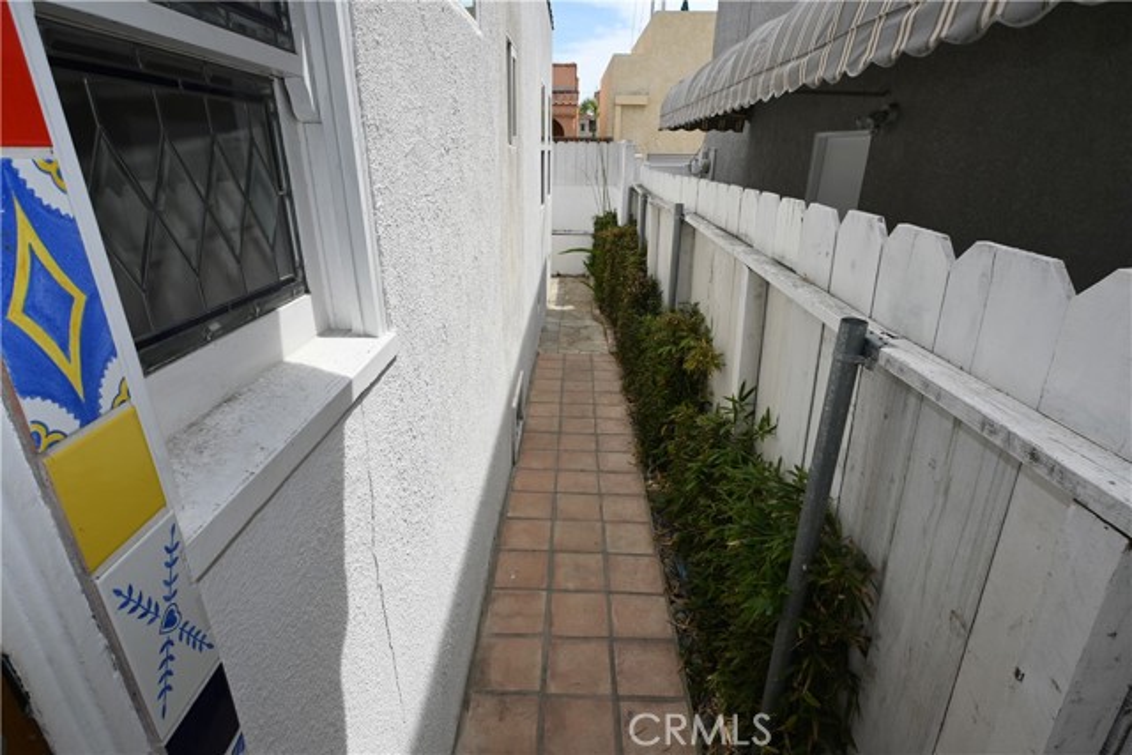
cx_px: 566
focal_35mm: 18
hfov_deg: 90.0
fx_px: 566
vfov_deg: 67.4
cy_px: 378
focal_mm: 12
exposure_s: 1/200
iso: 100
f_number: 8
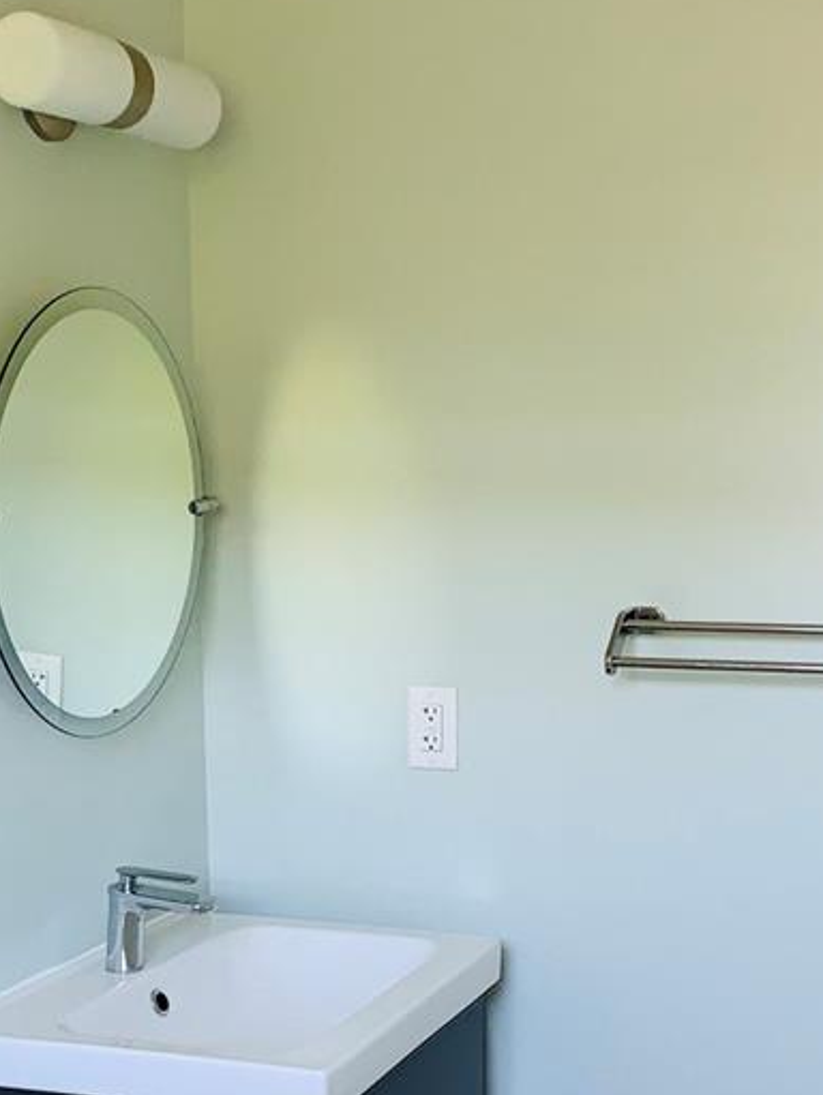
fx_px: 1931
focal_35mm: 61
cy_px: 808
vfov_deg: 31.2
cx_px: 480
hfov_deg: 24.0
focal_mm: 4.25
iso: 100
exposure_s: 1/70
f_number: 1.8
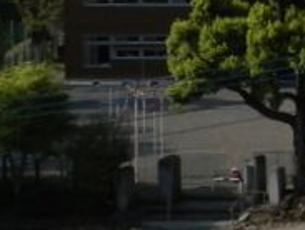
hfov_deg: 13.7
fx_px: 1157
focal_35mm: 131
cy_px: -172
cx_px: 515
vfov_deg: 10.7
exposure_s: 1/125
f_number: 9.4
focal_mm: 5.5
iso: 80
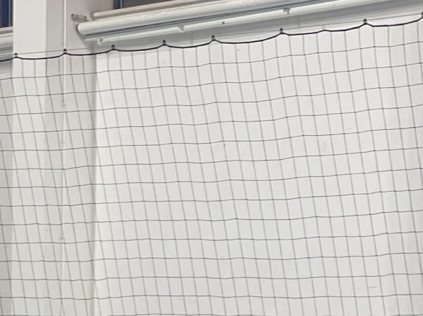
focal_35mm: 271
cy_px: 634
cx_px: 466
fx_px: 3310
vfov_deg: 5.4
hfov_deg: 7.3
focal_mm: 7.5
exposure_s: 1/50
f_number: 2.2
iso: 125
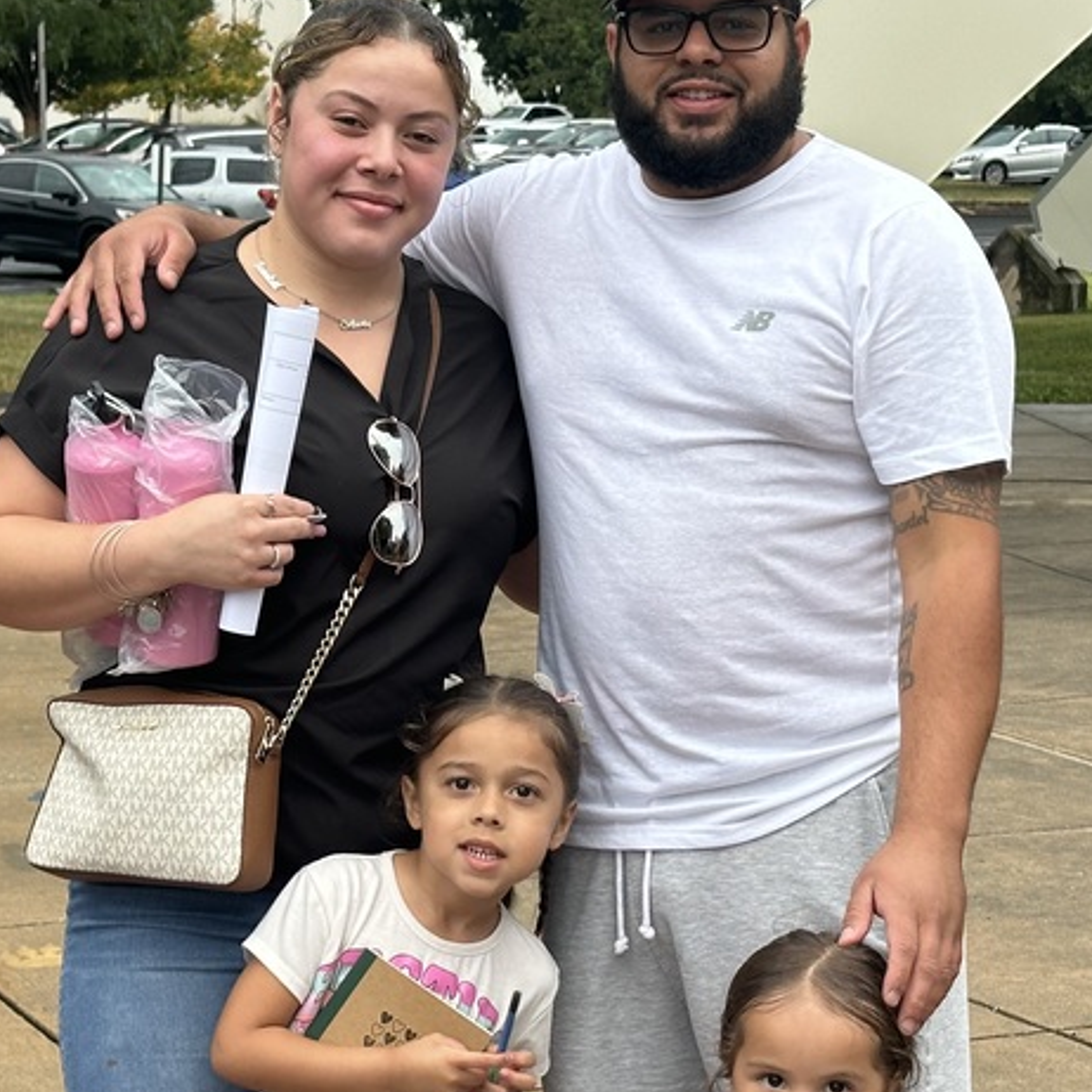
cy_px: 598
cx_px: 508
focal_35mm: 94
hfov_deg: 18.5
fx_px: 3355
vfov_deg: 18.5
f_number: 1.78
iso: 40
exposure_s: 1/121
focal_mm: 6.86
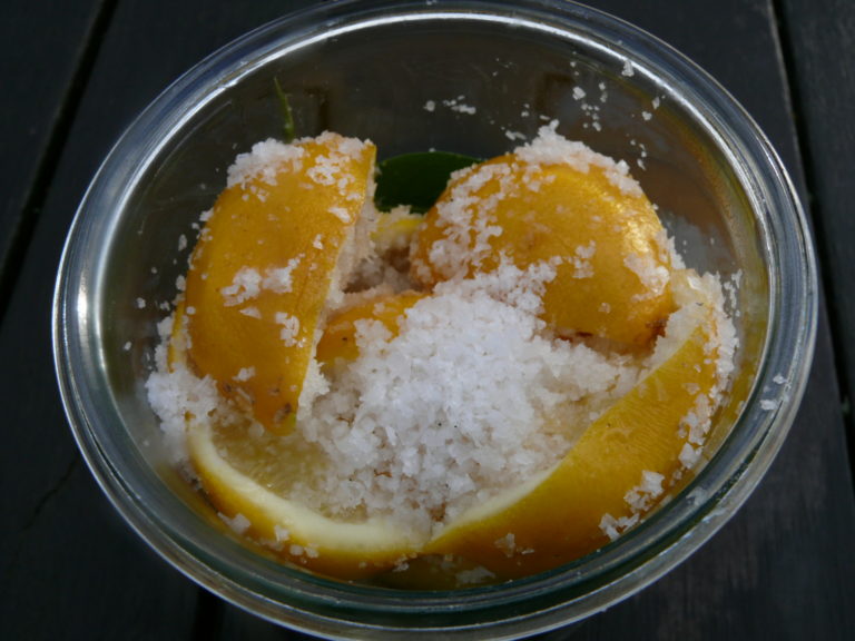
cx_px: 428
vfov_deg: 40.7
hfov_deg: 52.6
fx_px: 864
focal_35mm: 35
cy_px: 320
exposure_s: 1/250
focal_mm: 7.5
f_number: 5
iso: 100
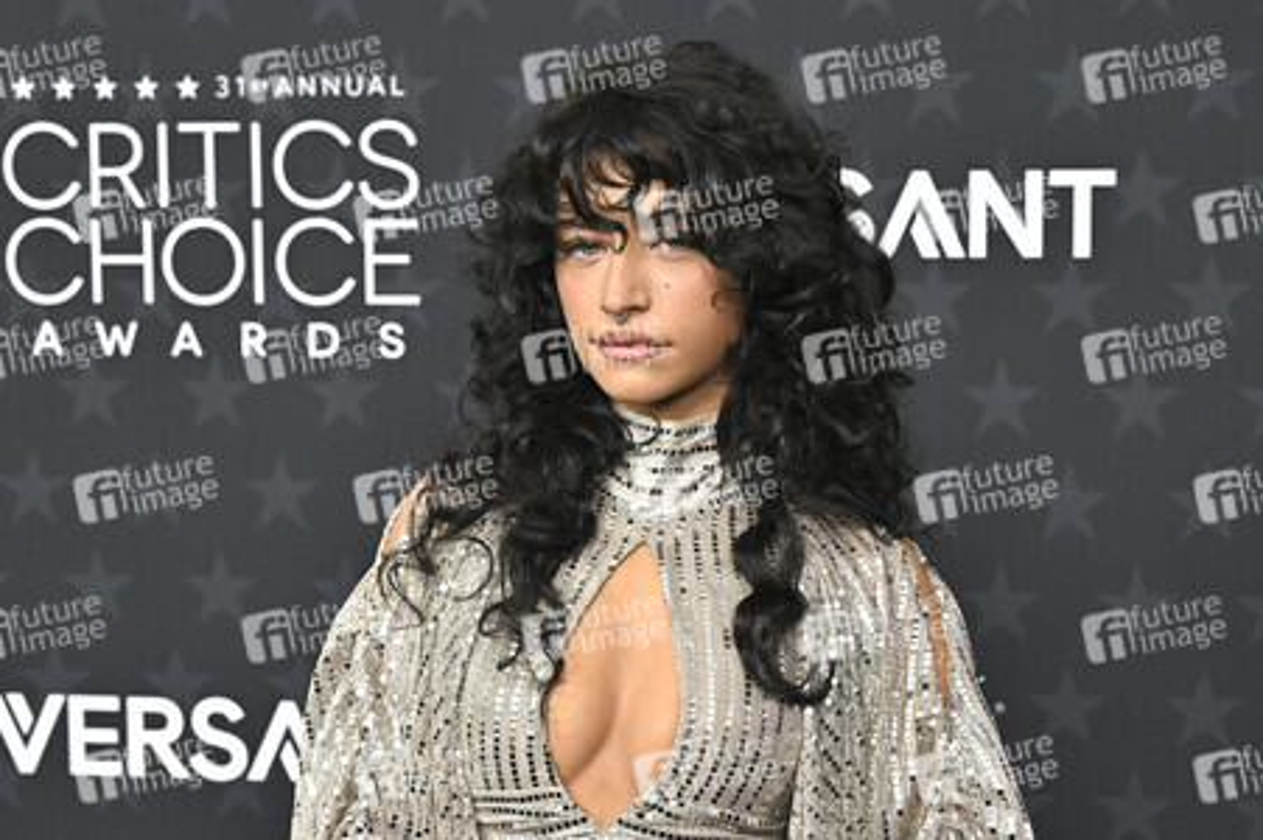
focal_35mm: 70
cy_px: 420
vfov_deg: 19.4
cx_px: 632
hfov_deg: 28.9
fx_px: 2454
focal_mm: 70
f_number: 5.6
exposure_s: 1/320
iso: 1250
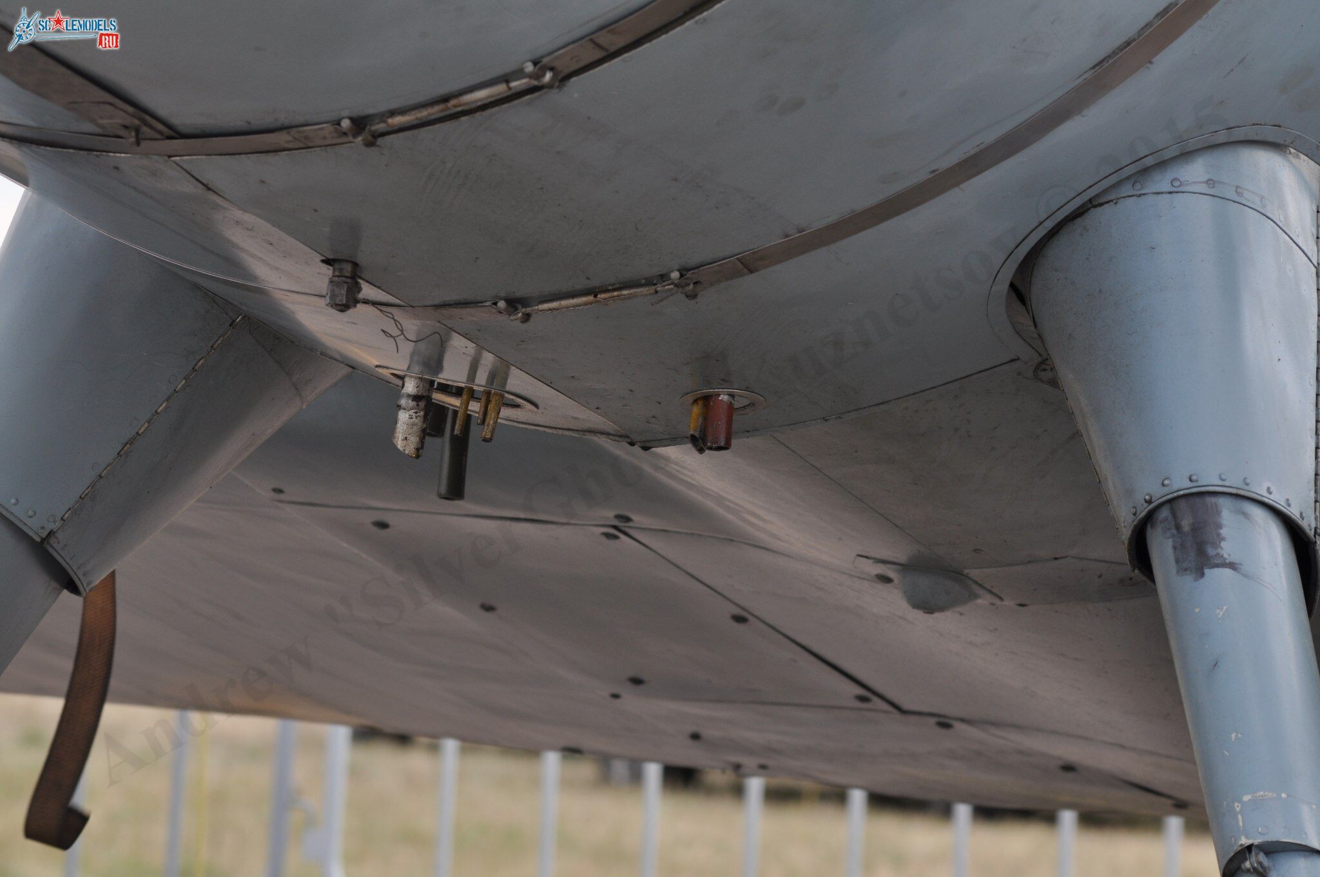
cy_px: 438
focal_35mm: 202
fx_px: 7416
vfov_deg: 6.8
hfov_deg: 10.2
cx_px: 660
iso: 200
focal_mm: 135
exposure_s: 1/200
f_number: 8
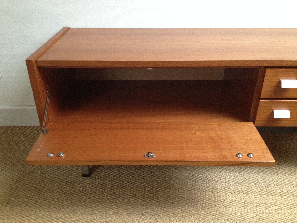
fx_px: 300
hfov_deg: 52.6
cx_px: 148
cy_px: 112
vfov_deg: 40.7
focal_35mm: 35
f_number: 2.4
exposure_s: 1/15
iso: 400
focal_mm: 4.28
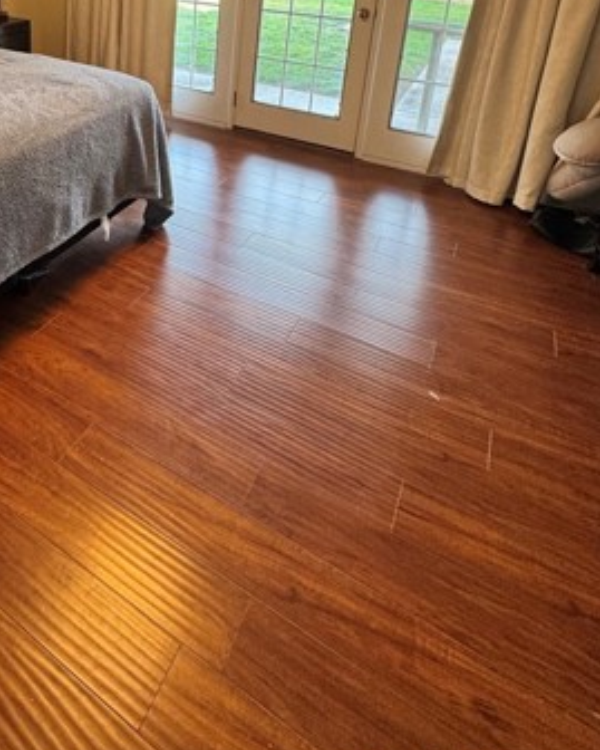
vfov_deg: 58.2
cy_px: 100
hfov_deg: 52.2
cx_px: 141
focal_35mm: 26
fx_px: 577
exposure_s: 1/120
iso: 160
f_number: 2.2
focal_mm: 2.22
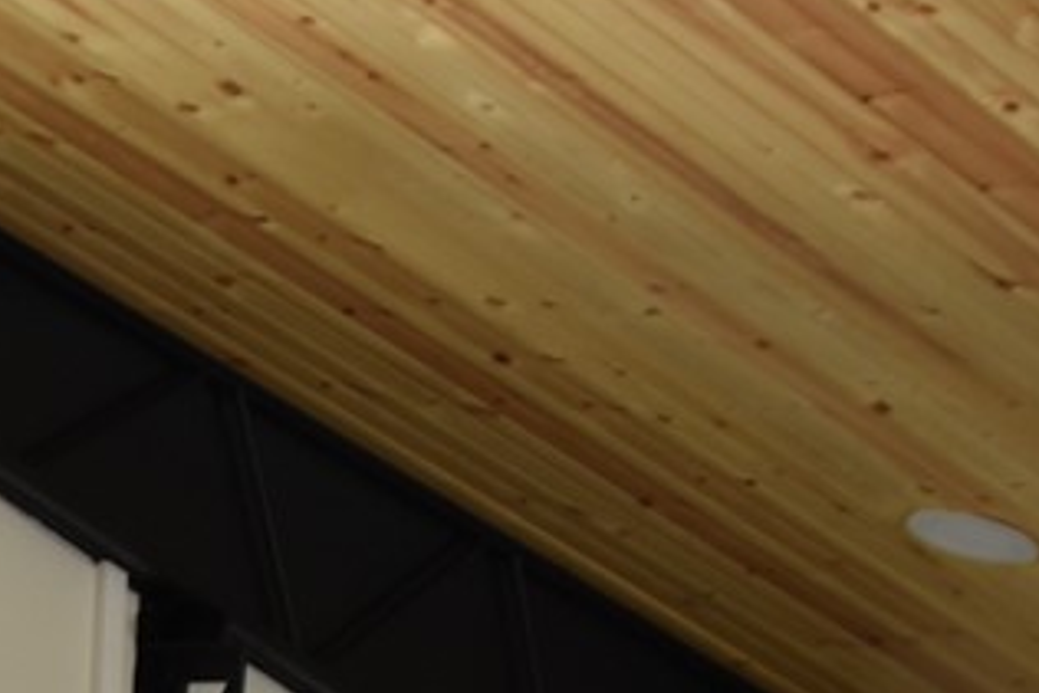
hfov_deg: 12.1
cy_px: 1299
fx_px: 4742
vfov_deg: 8.0
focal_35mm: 164
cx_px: -335
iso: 100
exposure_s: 1/25
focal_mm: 17
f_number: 3.2
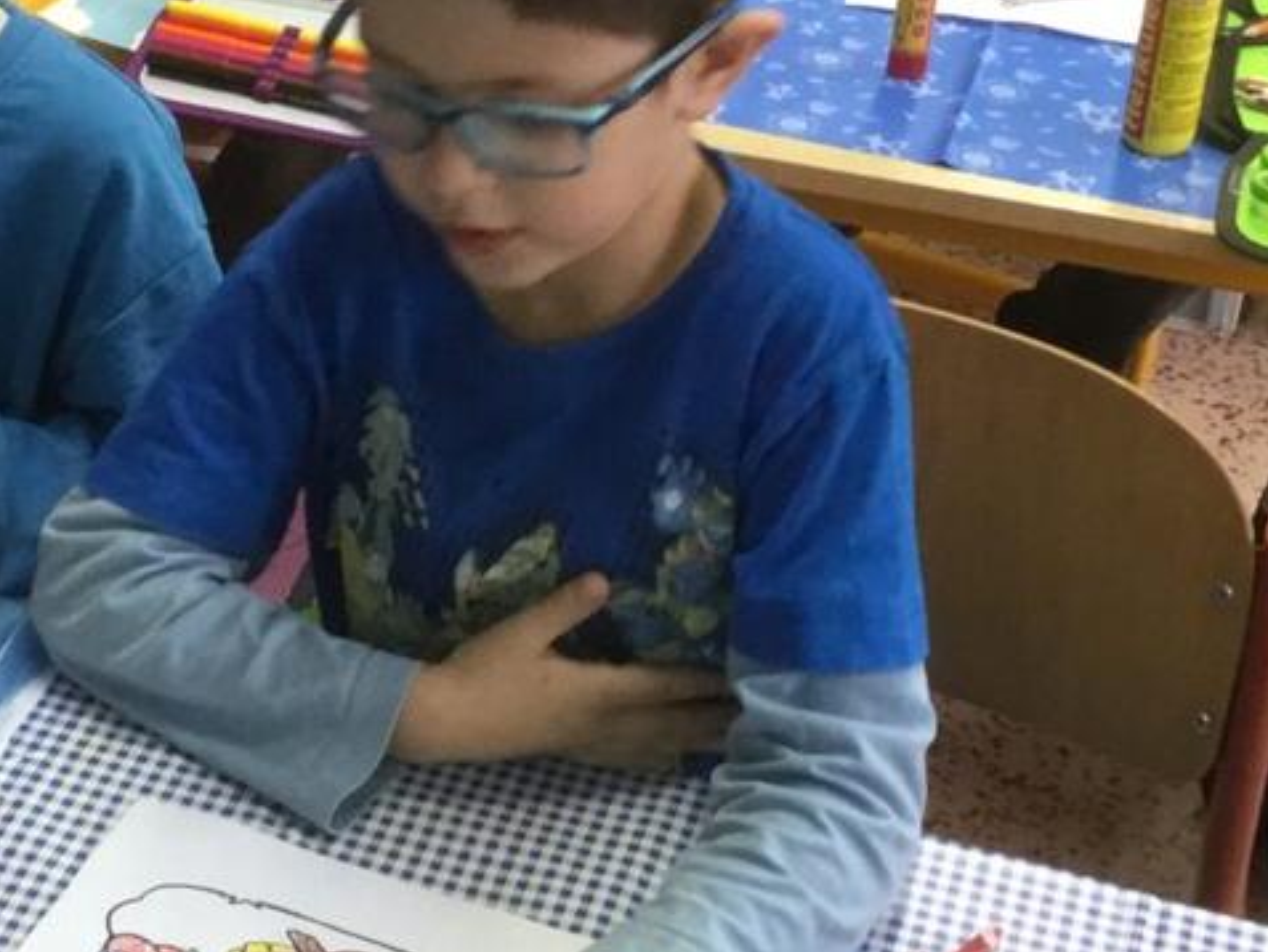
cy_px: 183
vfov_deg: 16.8
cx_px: 327
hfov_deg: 22.3
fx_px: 3188
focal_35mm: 87
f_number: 2.4
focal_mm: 3.3
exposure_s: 1/33
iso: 125
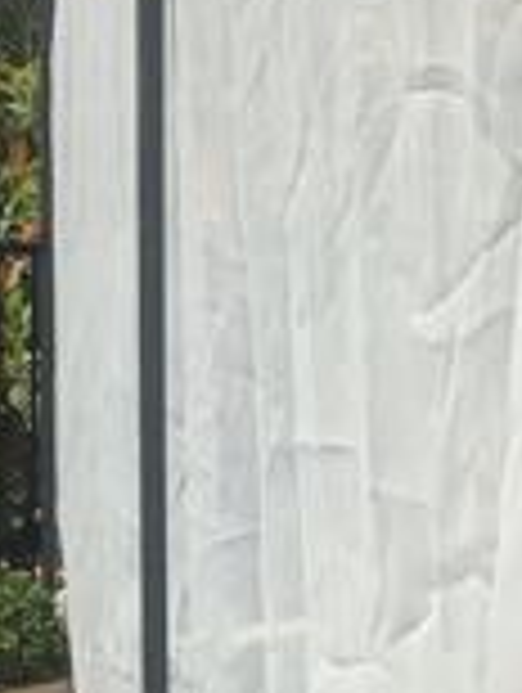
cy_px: 436
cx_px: -112
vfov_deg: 16.9
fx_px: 2326
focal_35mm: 116
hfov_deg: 12.5
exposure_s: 1/3831
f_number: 1.8
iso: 20
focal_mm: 3.99
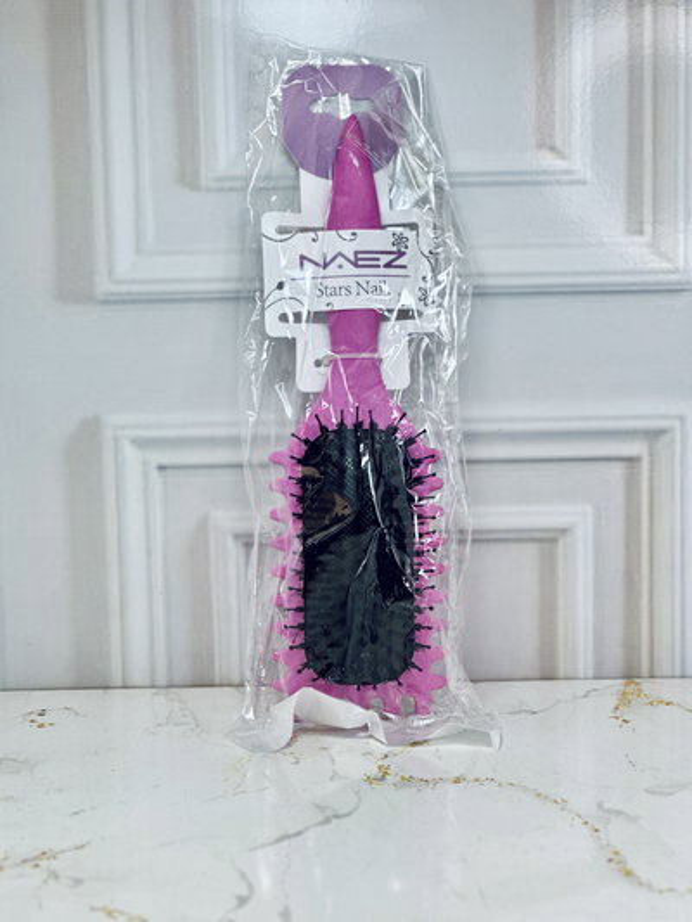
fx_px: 2052
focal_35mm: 77
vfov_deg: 25.3
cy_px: 461
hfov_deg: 19.1
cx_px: 346
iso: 100
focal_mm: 9
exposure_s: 1/100
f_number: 2.8
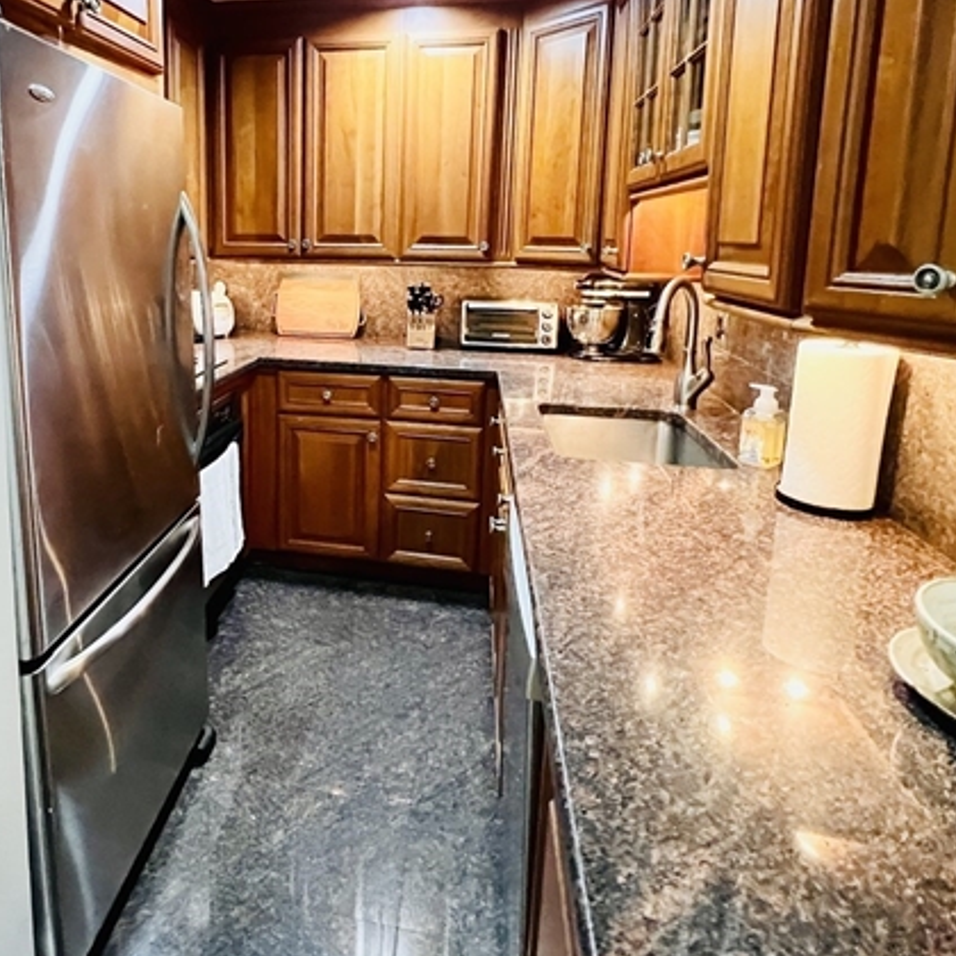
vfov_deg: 70.7
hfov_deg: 70.0
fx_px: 656
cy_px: 344
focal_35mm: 21
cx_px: 316
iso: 800
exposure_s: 1/60
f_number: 1.8
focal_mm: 1.57
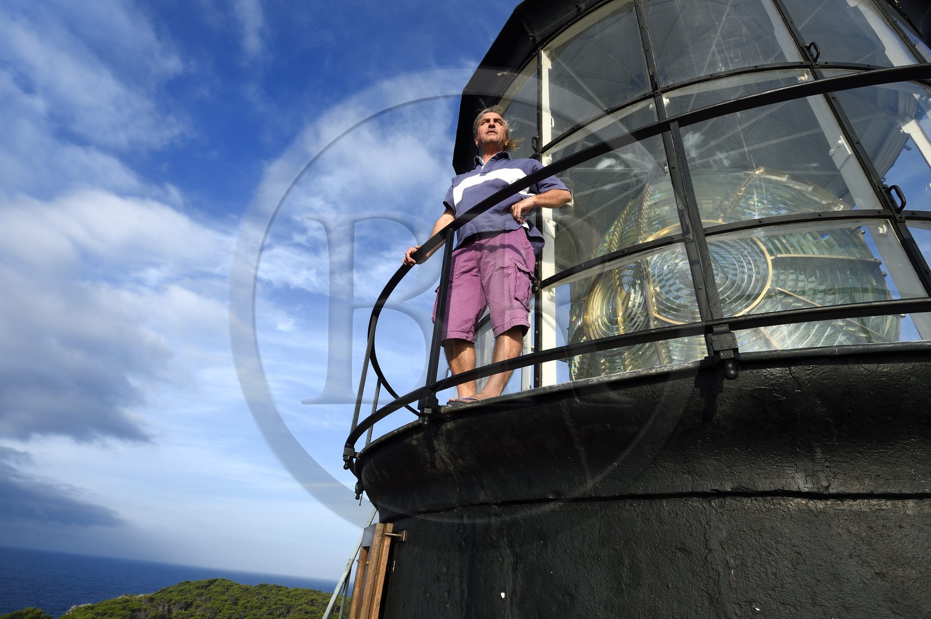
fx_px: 465
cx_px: 466
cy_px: 310
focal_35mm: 18
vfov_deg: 67.3
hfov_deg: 90.0
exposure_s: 1/250
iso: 200
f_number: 11
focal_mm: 18
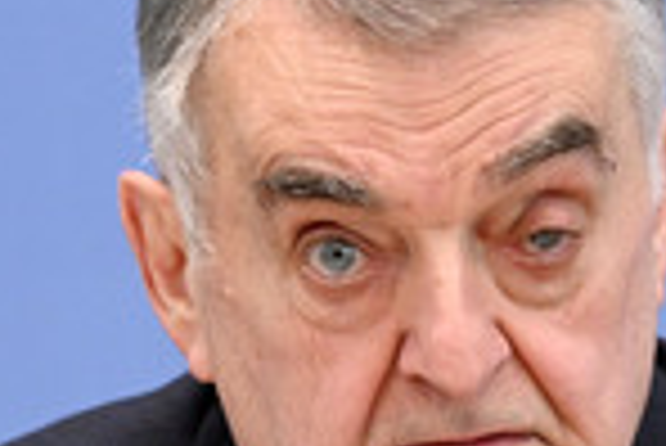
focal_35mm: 365
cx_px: 448
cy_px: 387
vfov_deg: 3.8
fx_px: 6759
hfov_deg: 5.6
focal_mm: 120
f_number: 5
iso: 4000
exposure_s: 1/800
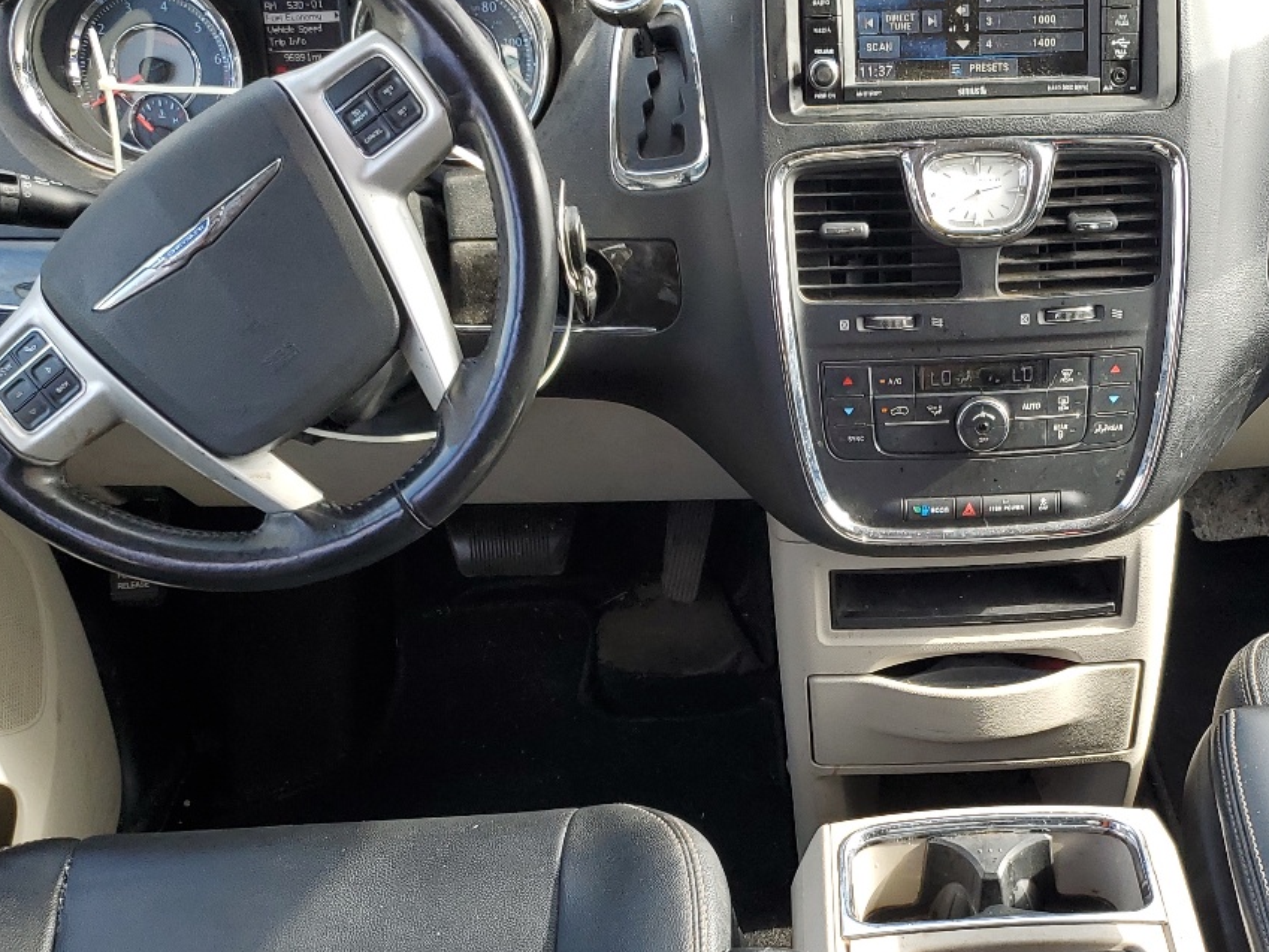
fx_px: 1797
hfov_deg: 38.5
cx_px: 831
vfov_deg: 29.0
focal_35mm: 49
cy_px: 762
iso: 50
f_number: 1.5
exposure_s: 1/208
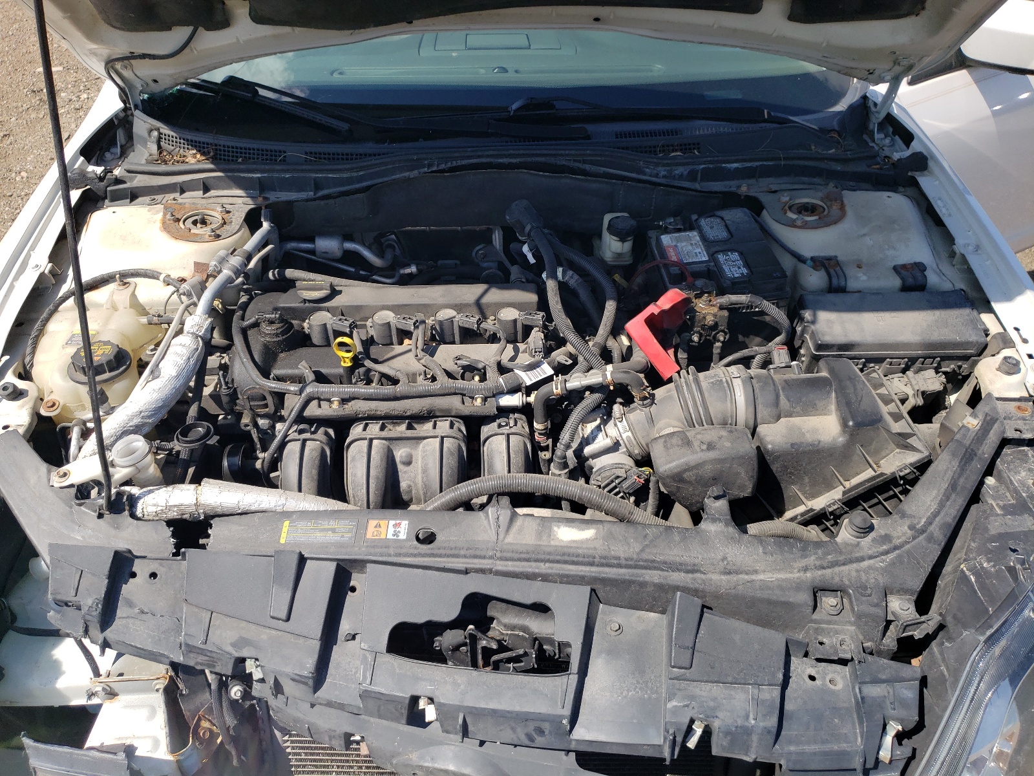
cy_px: 388
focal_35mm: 26
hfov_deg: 67.3
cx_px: 517
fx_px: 777
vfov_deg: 53.1
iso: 50
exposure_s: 1/2500
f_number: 1.5
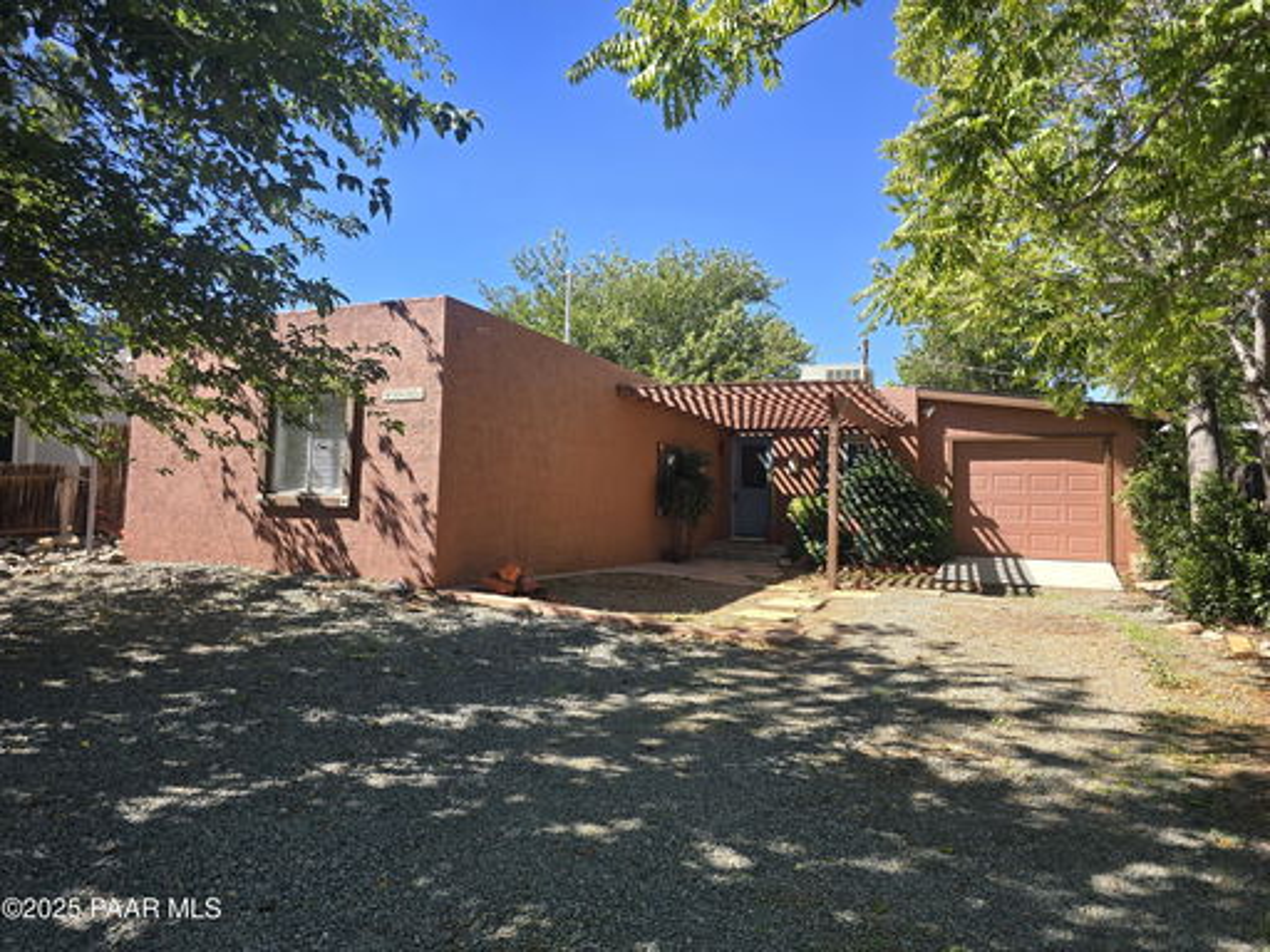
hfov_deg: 73.9
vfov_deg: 58.9
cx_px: 635
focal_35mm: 23
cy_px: 476
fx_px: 844
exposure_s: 1/251
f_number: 1.7
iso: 12
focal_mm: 6.3
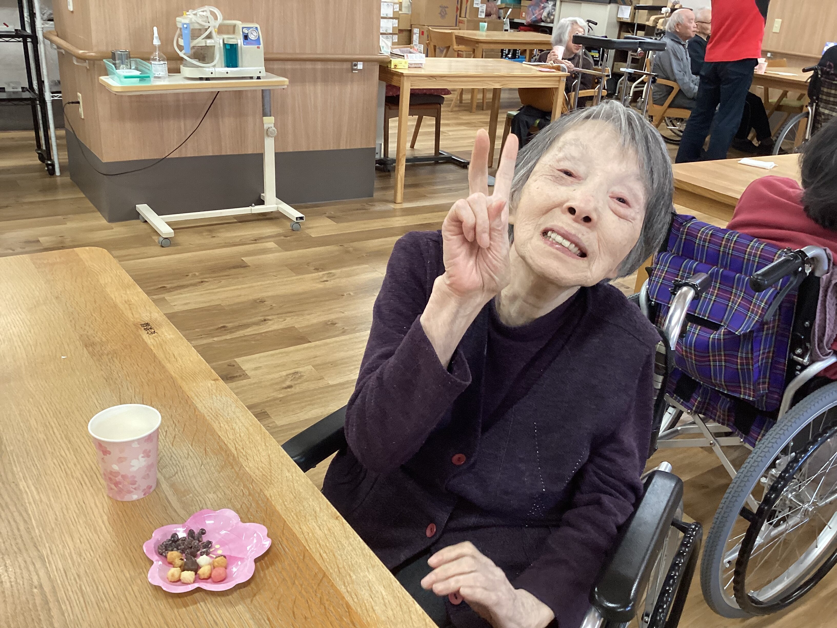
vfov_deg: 45.4
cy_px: 314
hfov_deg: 58.4
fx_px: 750
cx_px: 418
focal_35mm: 31
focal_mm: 3.3
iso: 160
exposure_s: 1/60
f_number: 2.4
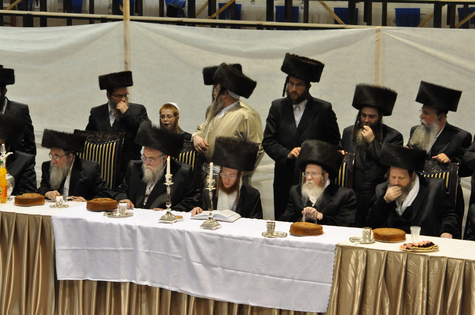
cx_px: 238
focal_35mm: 105
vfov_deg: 13.0
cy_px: 158
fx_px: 1383
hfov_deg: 19.5
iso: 1600
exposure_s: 1/80
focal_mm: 70
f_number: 8
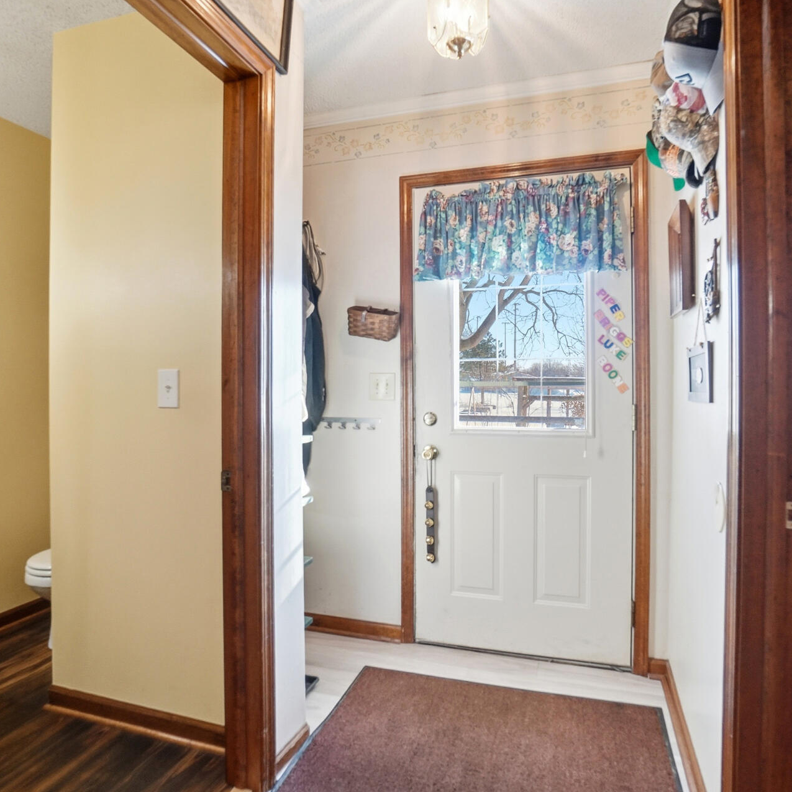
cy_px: 386
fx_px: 518
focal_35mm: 20
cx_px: 403
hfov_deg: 74.8
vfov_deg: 74.8
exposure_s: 1/350
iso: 125
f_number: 5.6
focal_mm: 10
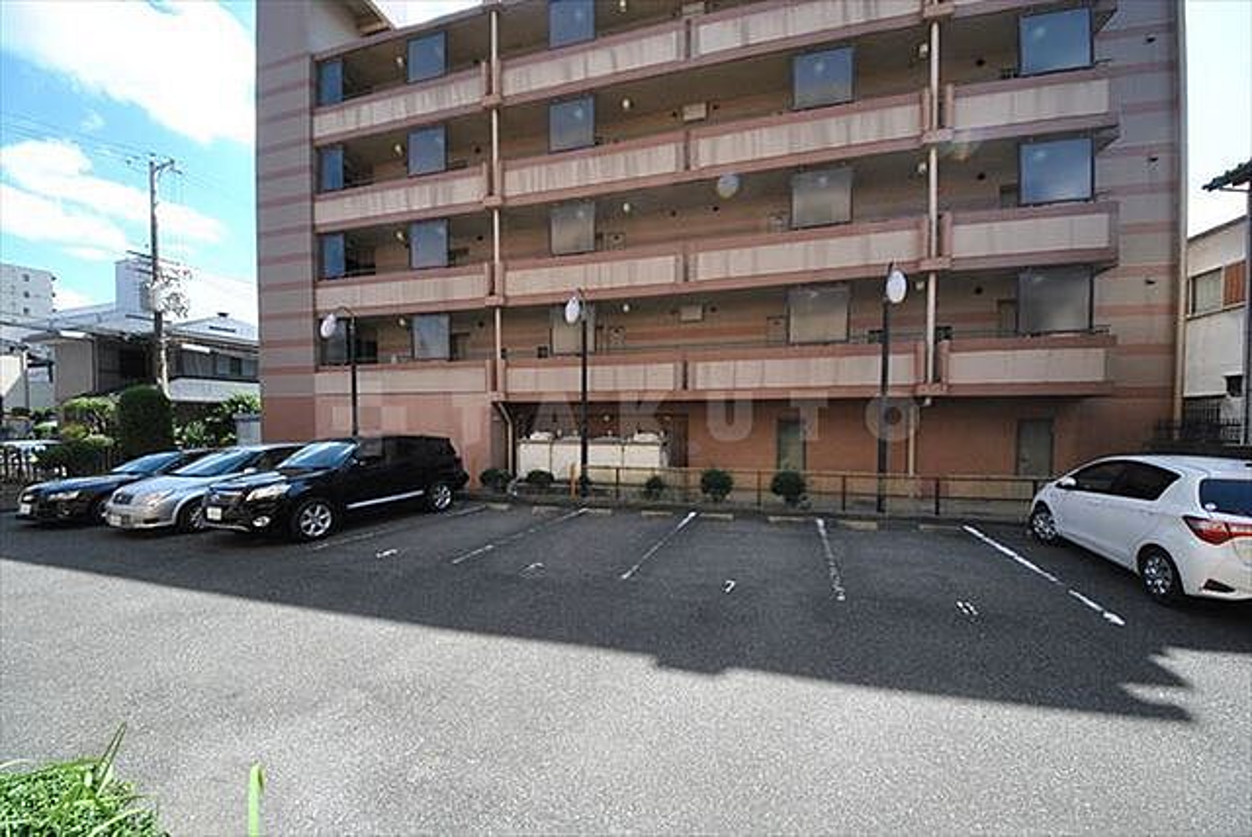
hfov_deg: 112.6
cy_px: 418
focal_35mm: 12
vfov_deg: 90.1
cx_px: 626
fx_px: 418
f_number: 10
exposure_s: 1/400
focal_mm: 8
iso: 800
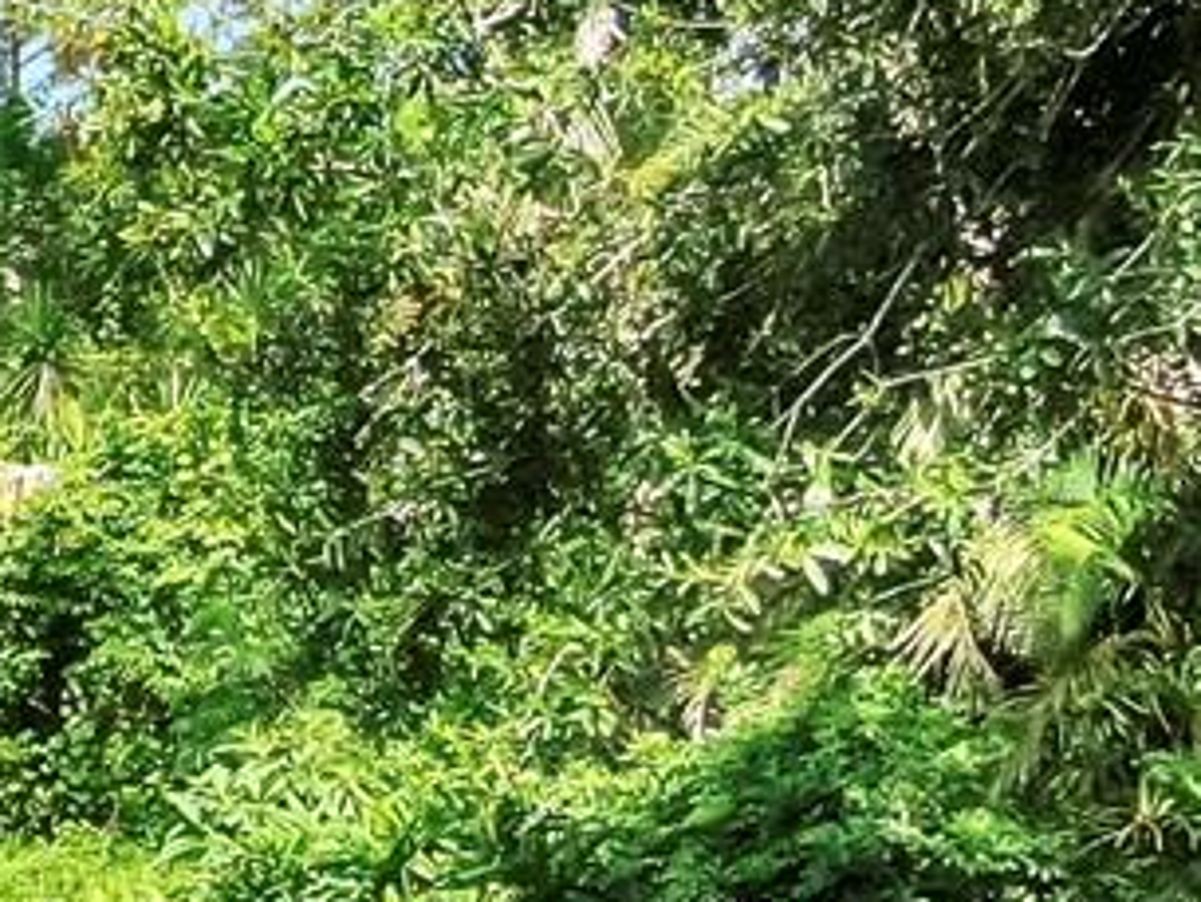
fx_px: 4373
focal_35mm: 126
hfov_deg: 13.7
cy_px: 614
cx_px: -1091
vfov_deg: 11.8
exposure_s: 1/640
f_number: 2.8
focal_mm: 4.39
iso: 100
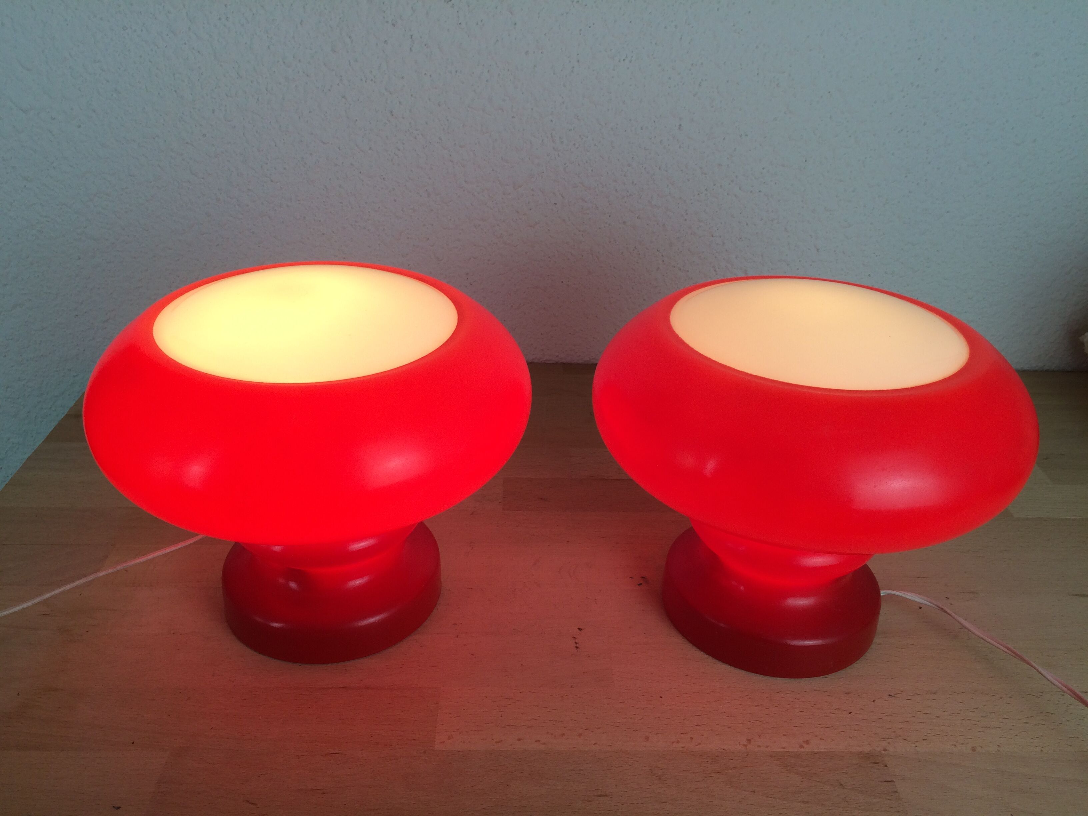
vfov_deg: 48.2
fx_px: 911
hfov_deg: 61.7
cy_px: 408
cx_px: 544
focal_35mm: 29
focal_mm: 4.15
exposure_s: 1/100
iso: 40
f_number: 2.2
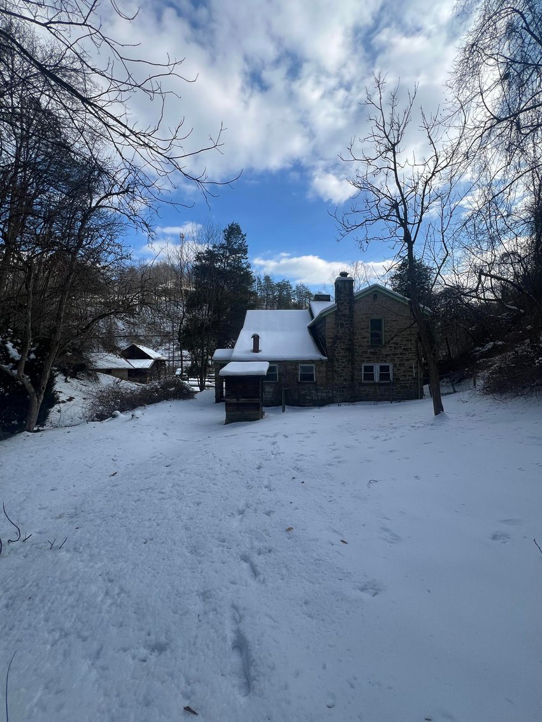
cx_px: 271
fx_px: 271
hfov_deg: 89.9
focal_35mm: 13
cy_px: 361
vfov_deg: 106.2
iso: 32
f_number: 1.8
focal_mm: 1.57
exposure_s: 1/1309
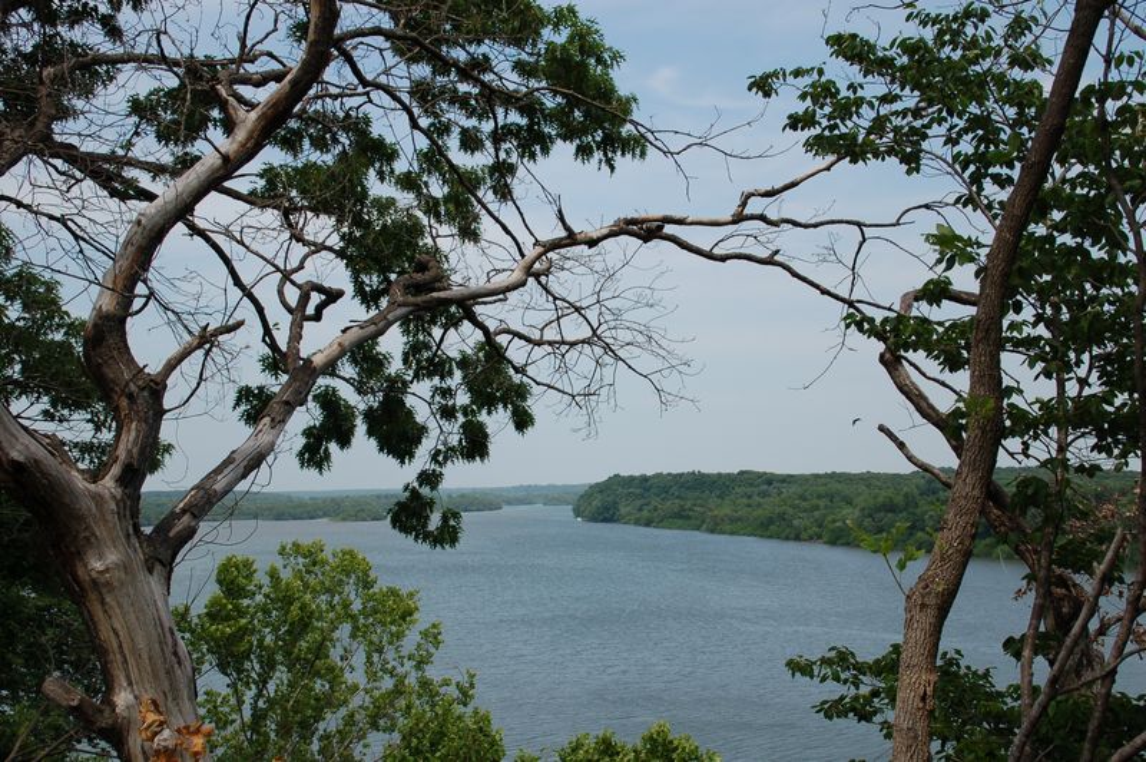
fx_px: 1670
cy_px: 381
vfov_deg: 25.7
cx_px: 573
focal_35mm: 52
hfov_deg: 37.9
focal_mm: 35
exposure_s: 1/400
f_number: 10
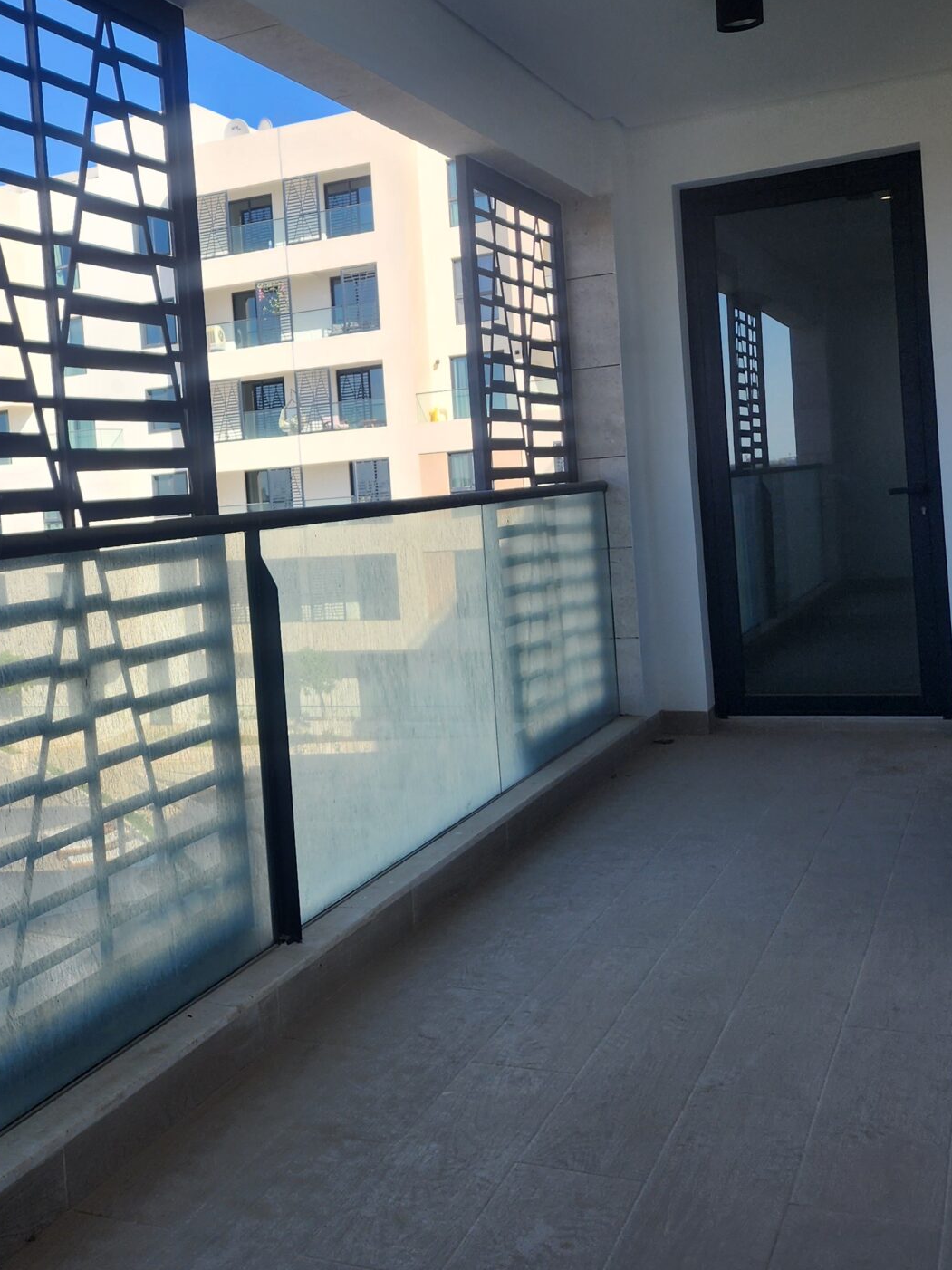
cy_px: 545
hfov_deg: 33.1
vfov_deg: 44.7
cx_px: 161
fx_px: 1541
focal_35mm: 42
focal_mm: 6.4
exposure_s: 1/744
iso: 12
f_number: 1.8
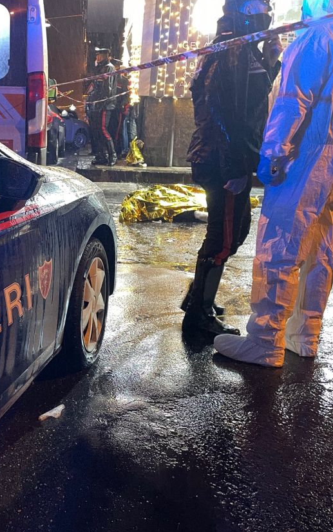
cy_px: 262
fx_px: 581
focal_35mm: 40
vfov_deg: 49.3
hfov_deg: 30.9
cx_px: 51
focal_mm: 4.2
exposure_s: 1/33
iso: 500
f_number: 1.6
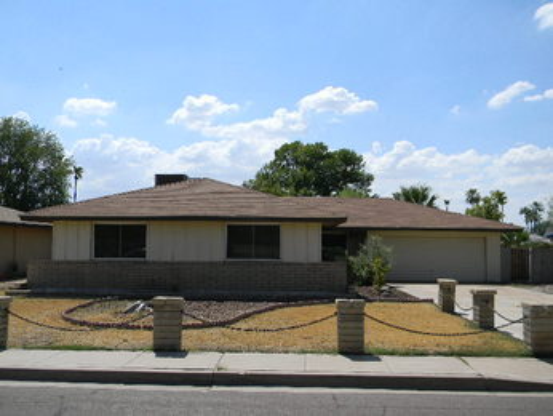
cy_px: 208
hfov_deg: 51.3
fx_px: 576
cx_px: 276
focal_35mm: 36
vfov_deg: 39.7
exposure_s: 1/339
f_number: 7.4
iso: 80
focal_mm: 6.4
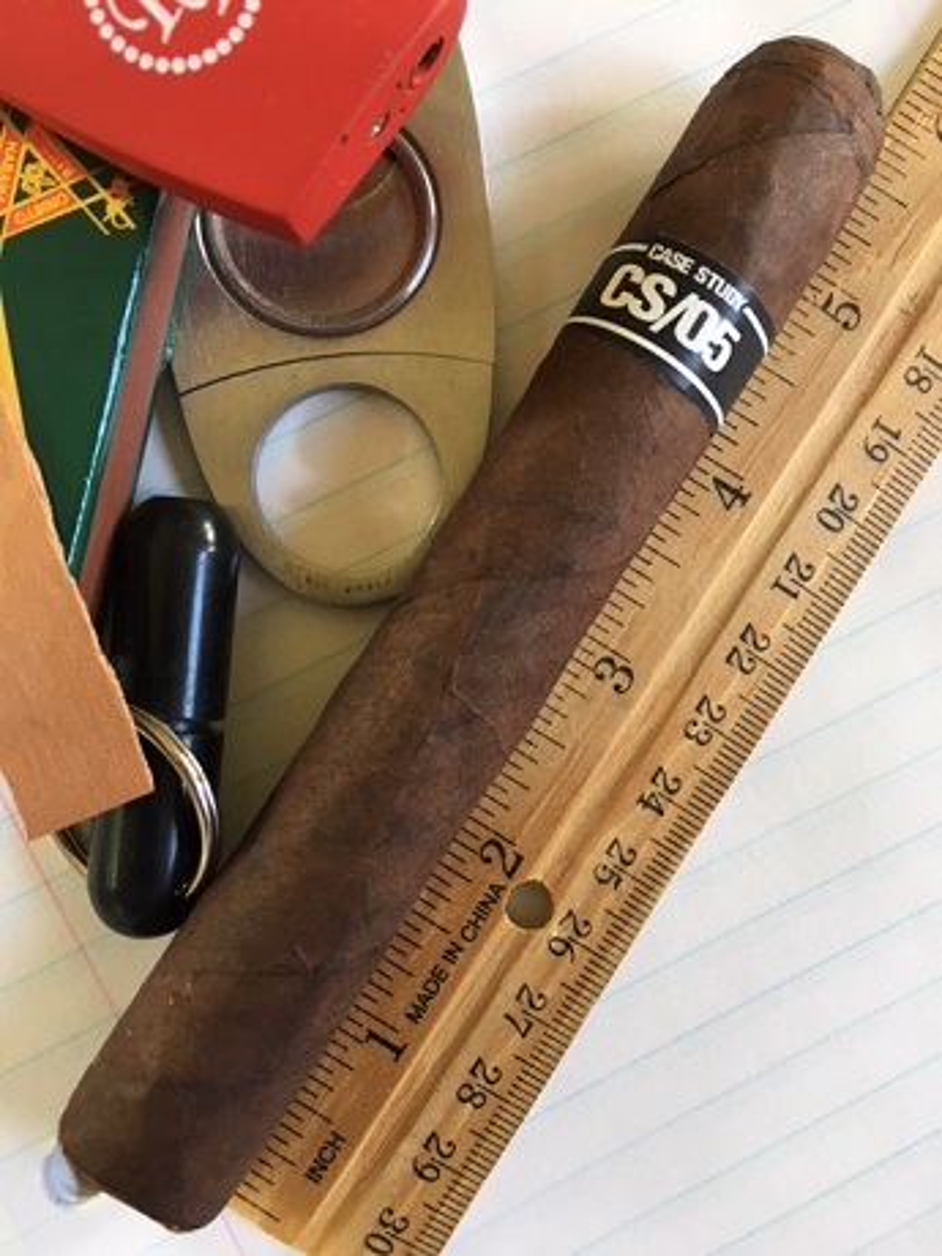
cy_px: 628
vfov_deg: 61.7
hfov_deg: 48.2
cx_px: 471
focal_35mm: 29
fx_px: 1052
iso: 40
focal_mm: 4.15
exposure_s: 1/30
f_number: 2.2
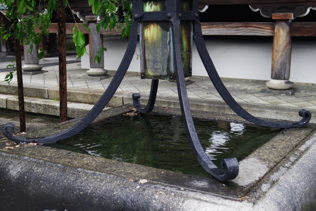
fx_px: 448
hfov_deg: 38.9
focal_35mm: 51
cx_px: 154
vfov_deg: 26.5
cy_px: 109
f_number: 3.2
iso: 320
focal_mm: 8.5
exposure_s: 1/60
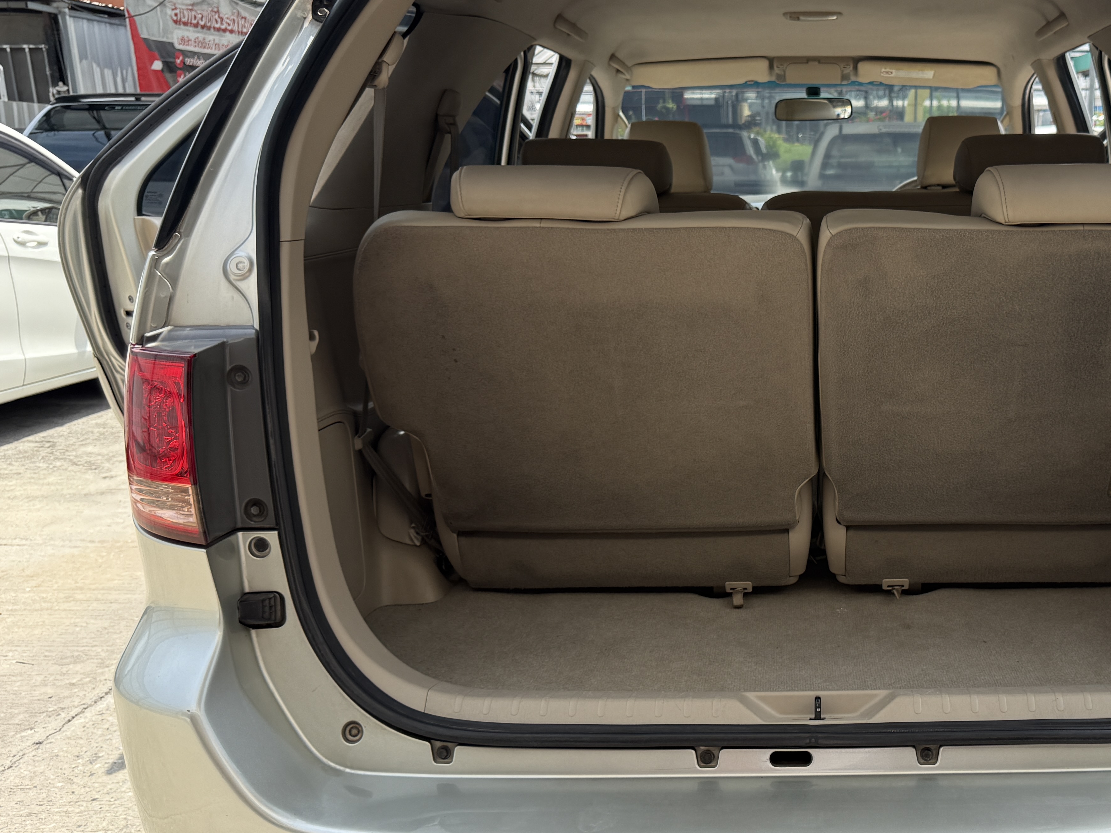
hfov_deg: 46.1
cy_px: 484
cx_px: 835
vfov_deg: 36.7
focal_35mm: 39
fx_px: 1252
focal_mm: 6.76
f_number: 1.78
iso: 80
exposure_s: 1/1314
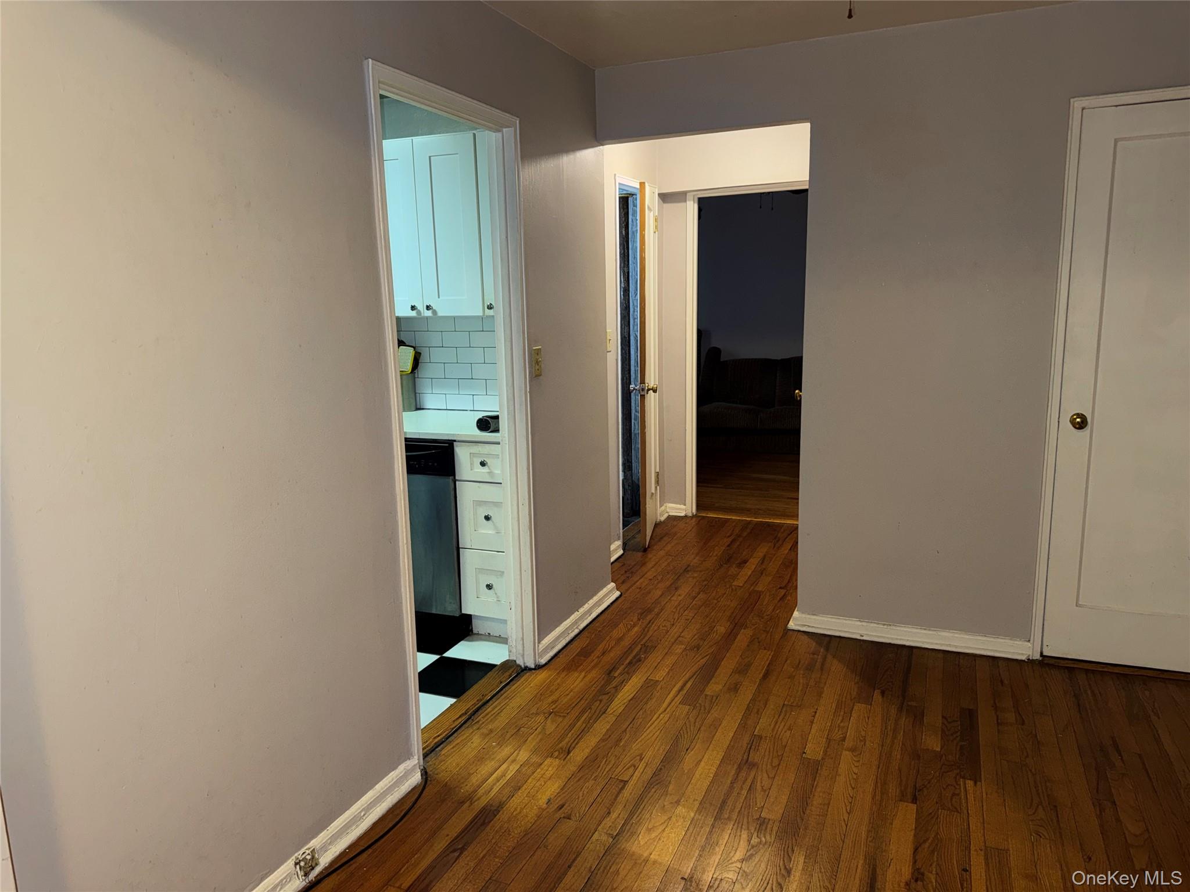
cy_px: 446
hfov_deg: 71.6
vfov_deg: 56.8
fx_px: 825
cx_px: 595
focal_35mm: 24
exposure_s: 1/15
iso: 100
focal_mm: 6.76
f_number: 1.78
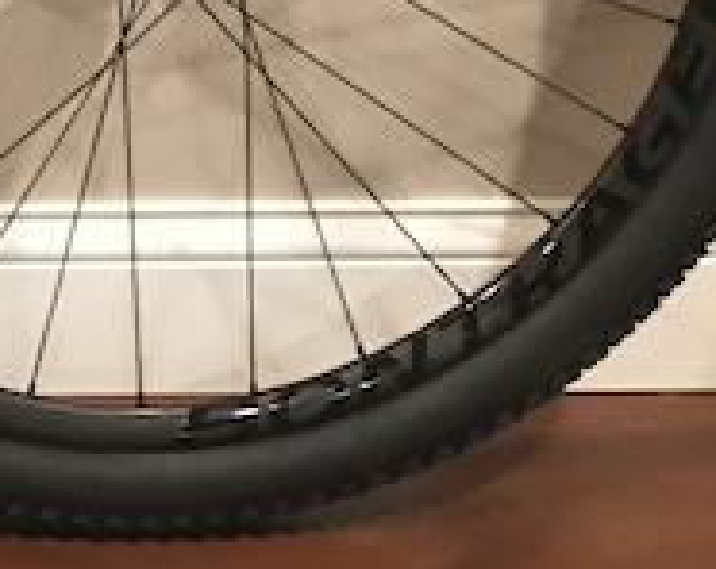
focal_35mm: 122
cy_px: 38
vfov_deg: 12.5
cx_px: -512
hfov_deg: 14.2
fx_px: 2580
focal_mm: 4.15
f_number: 2.2
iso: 250
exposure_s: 1/15
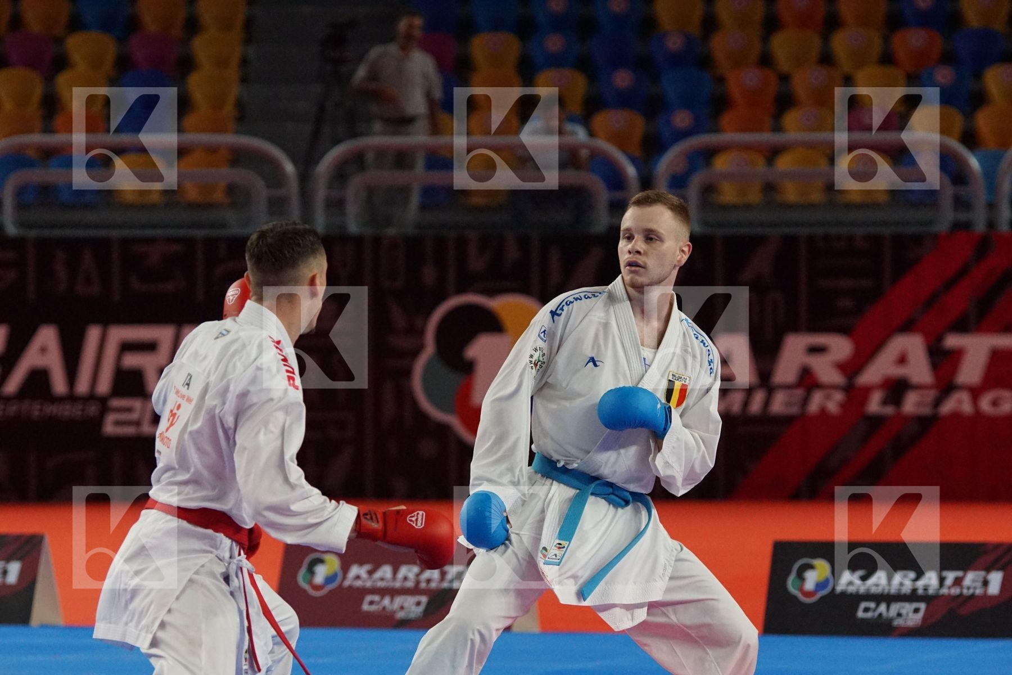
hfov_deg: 10.2
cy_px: 338
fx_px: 5692
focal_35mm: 202
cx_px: 506
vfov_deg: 6.8
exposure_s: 1/2000
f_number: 3.2
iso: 3200
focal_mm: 135
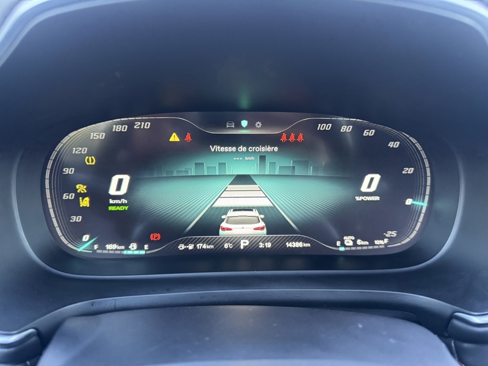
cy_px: 183
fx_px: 338
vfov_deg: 56.8
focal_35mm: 24
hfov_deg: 71.6
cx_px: 244
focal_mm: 6.76
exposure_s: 1/60
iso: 800
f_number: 1.78
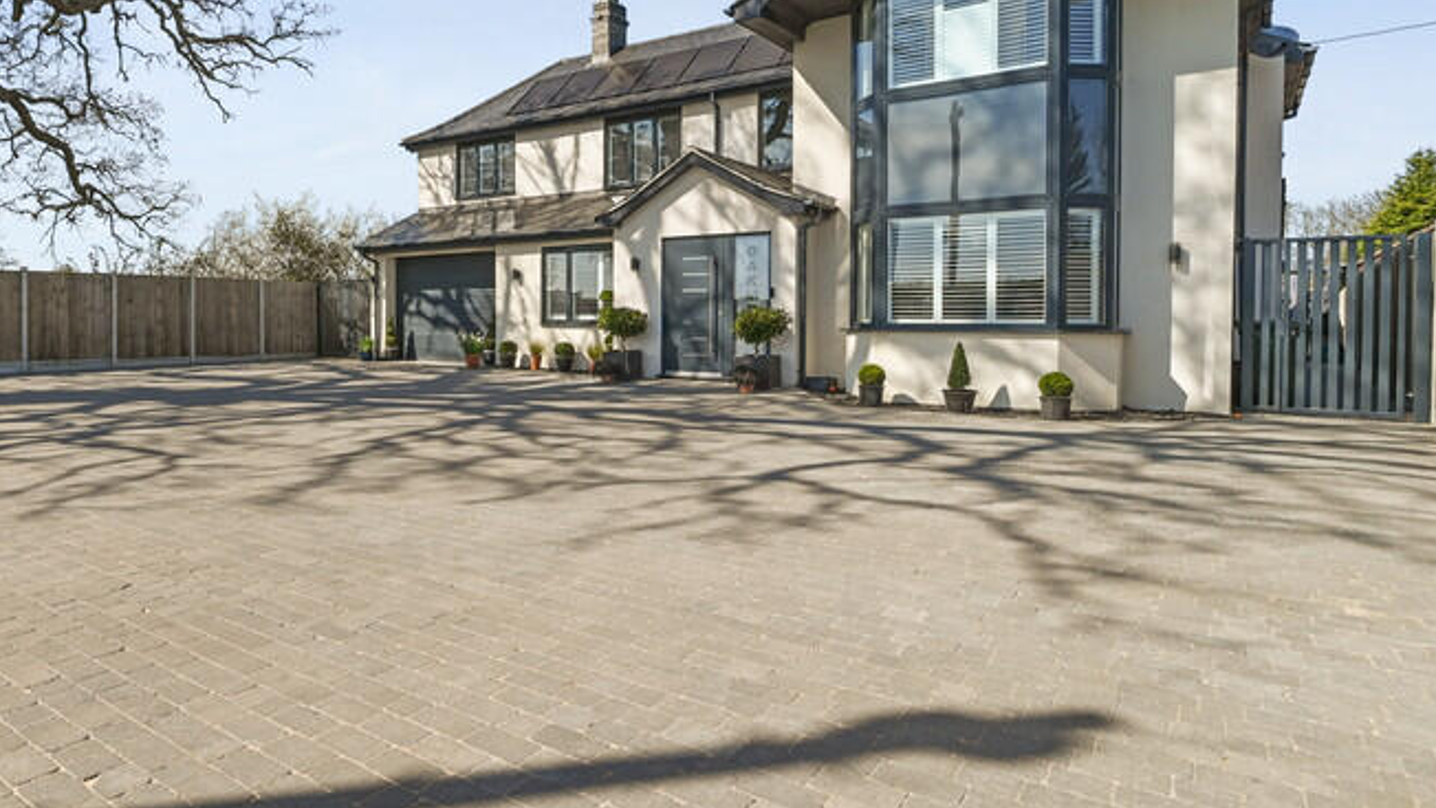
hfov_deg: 74.8
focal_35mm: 23
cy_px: 327
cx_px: 418
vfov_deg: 49.3
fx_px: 876
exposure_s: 1/100
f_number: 11
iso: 400
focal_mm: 14
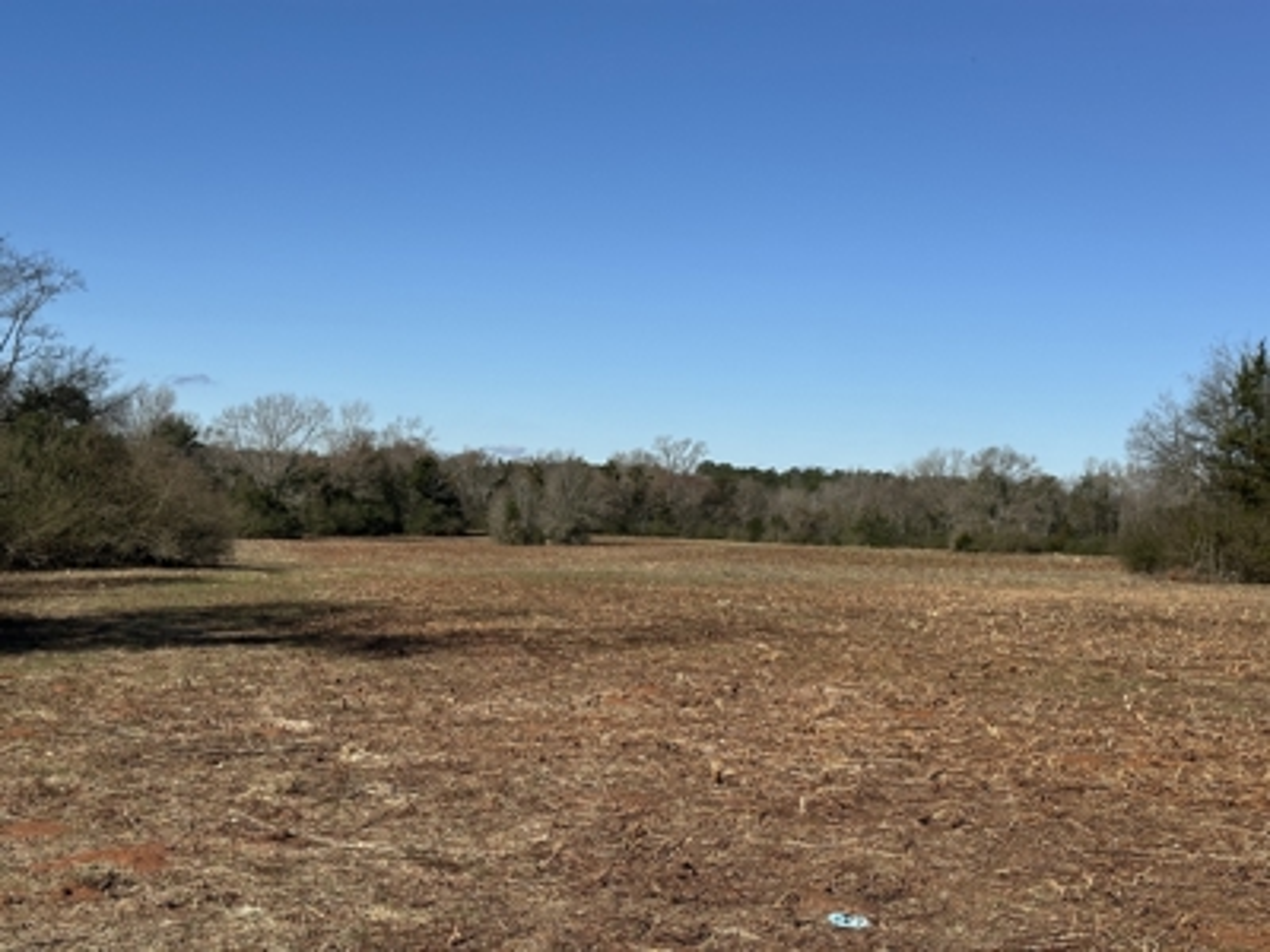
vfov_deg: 30.3
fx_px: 1761
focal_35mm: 48
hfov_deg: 39.7
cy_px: 476
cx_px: 635
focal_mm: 6.86
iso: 64
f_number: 1.78
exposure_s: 1/5556
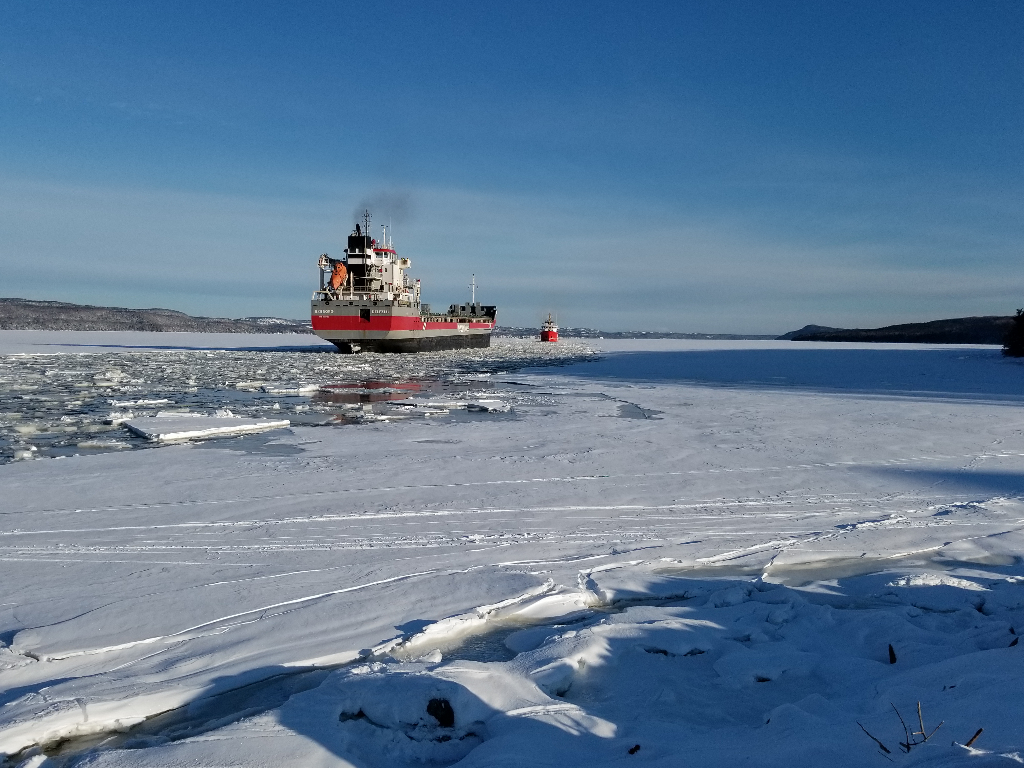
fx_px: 769
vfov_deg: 53.1
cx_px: 512
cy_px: 384
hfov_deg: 67.3
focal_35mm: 26
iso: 50
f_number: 1.7
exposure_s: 1/5536
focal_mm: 4.25
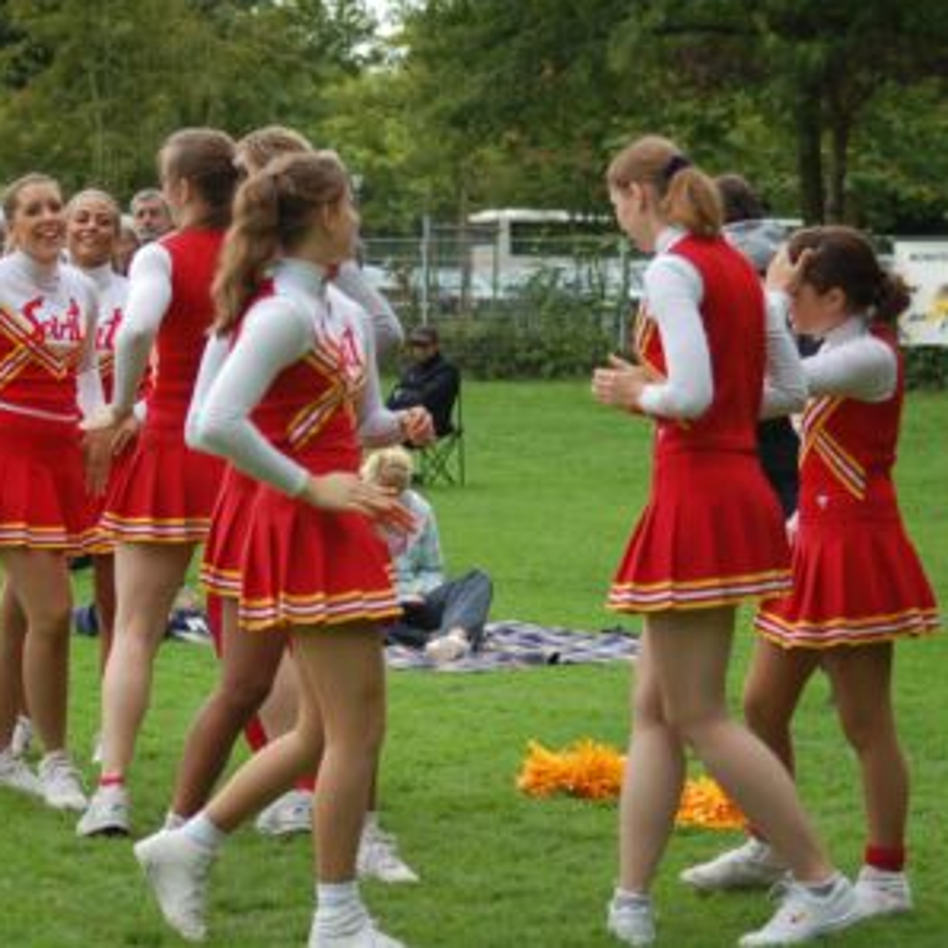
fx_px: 4679
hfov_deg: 11.6
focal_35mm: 151
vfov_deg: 11.6
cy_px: 474
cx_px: 396
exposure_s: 1/500
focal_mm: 78
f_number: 4
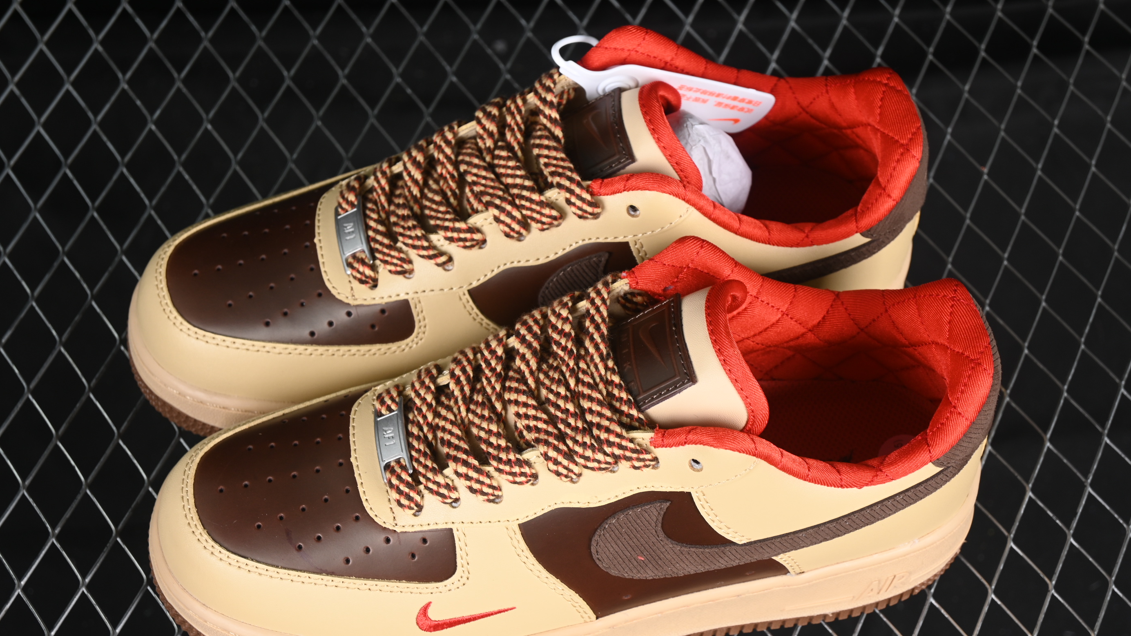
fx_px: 2369
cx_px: 567
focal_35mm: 79
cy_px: 377
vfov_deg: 15.3
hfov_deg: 26.9
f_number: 6.3
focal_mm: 50
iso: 160
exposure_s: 1/60
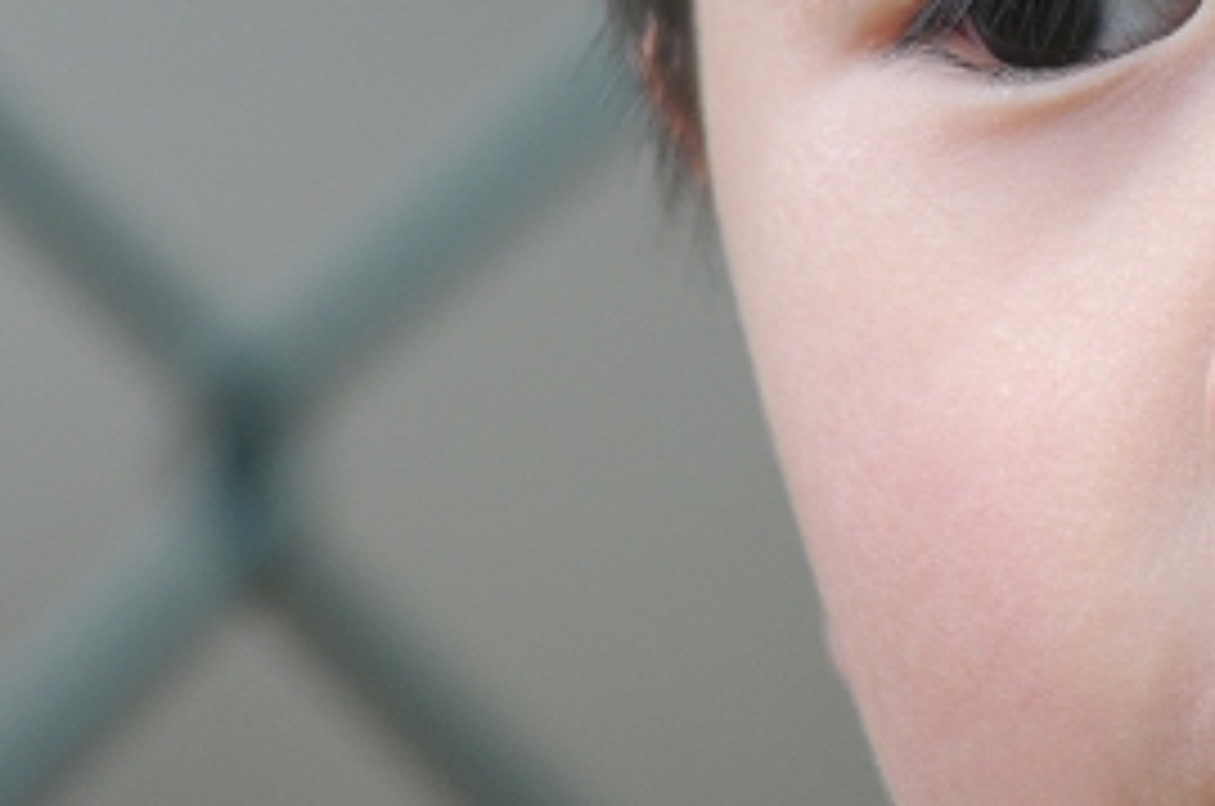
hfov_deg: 1.4
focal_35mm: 1511
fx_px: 50905
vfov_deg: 0.9
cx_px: 1602
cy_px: 164
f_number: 5.6
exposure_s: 1/200
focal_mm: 340
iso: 200
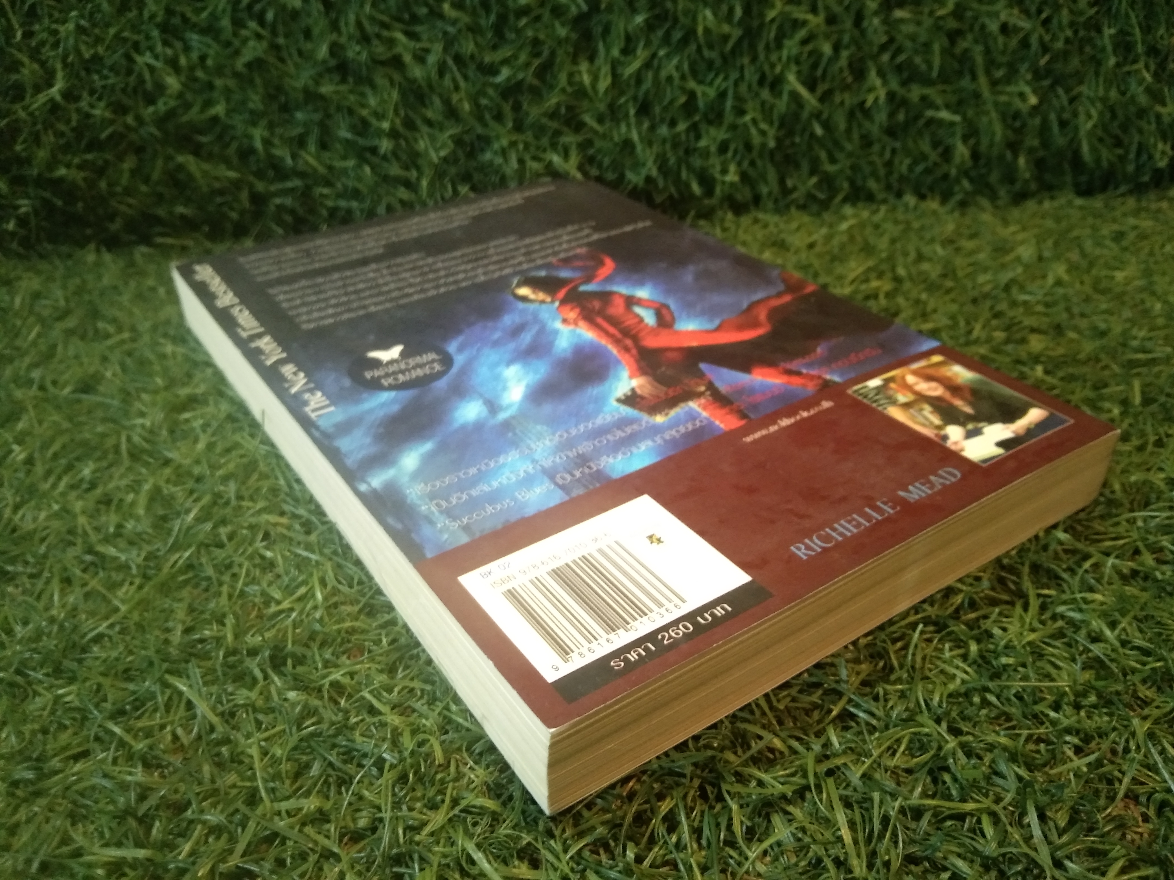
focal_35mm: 30
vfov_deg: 46.8
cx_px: 587
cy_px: 440
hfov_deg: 60.0
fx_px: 1017
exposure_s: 1/20
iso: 739
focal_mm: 3.65
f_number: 2.2
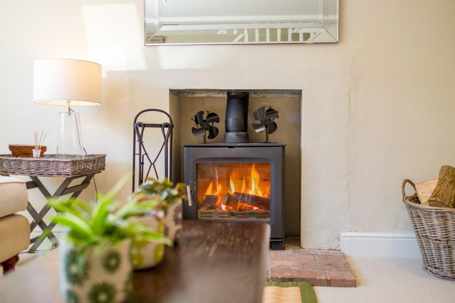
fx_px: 442
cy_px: 152
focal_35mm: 35
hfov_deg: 54.4
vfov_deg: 37.8
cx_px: 228
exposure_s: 1/125
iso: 160
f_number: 2
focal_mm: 23
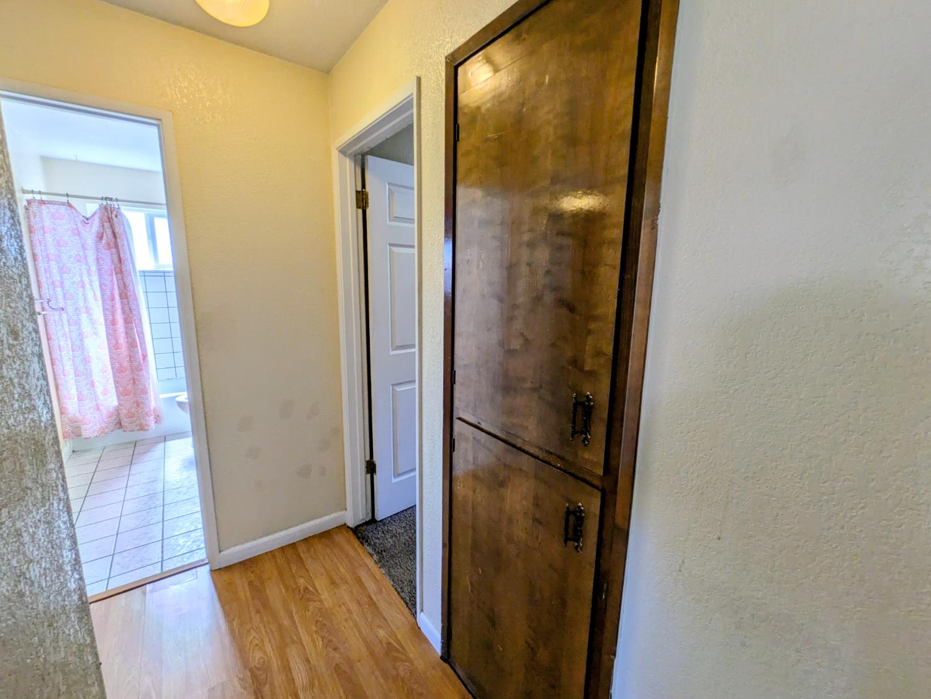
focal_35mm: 14
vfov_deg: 85.7
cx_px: 466
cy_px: 350
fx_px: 377
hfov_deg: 102.0
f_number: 2.2
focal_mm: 1.83
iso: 56
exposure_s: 1/120
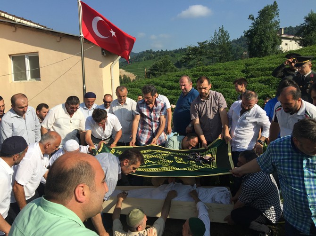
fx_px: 265
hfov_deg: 61.7
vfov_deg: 48.2
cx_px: 158
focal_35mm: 29
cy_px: 118
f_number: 2.2
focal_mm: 4.15
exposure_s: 1/2198
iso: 32
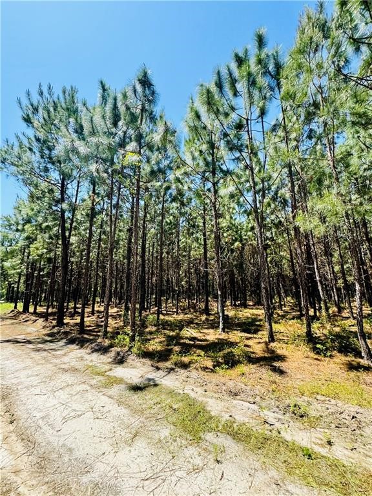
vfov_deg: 102.1
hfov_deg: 85.7
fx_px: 201
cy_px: 248
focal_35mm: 14
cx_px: 186
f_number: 2.2
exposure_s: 1/464
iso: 40
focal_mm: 2.22
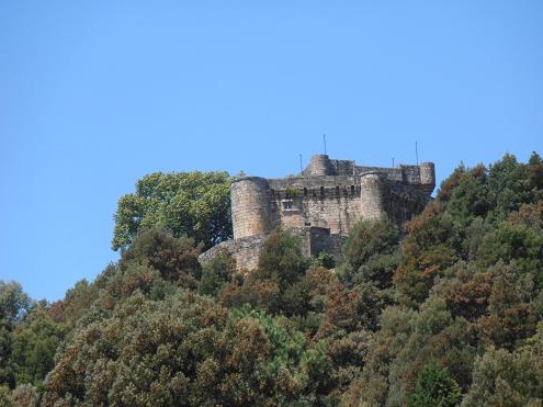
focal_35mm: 256
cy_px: 192
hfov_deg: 7.7
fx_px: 4015
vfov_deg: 5.8
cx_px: 284
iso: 160
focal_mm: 42.54
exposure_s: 1/500
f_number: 5.7
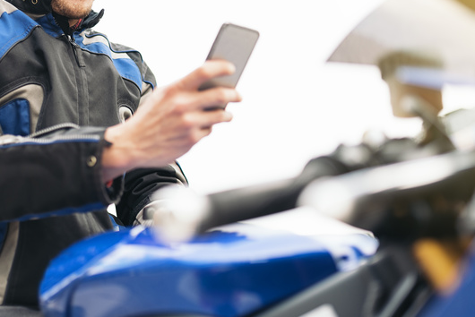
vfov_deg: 24.1
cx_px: 165
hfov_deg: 35.3
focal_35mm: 56
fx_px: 739
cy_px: 112
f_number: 1.4
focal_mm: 35
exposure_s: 1/160
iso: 100
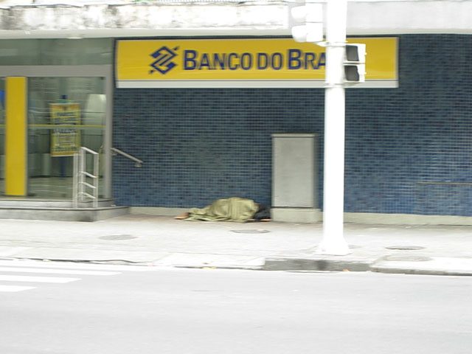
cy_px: 177
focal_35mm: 126
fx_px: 1718
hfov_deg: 15.6
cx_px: 236
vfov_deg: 11.8
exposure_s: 1/10
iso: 50
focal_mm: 26.3
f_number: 5.3
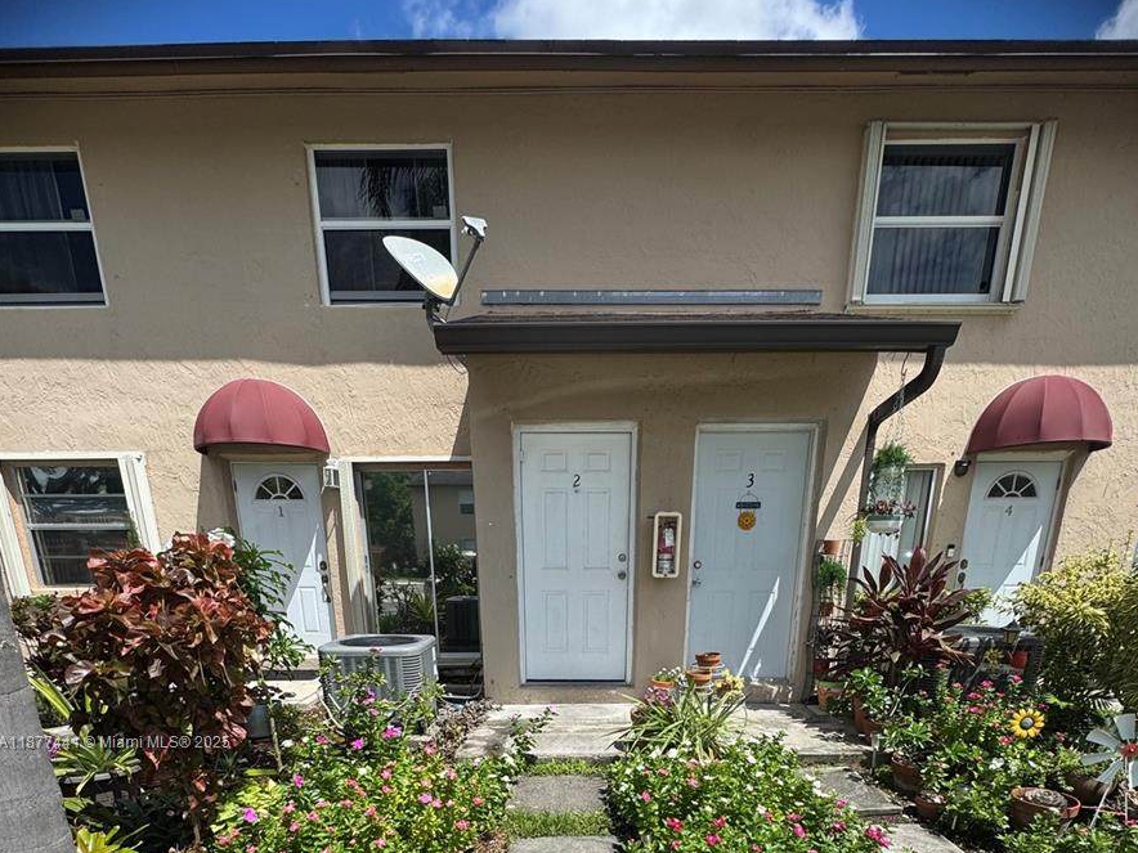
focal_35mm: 19
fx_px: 625
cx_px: 574
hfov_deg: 84.7
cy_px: 744
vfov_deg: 59.9
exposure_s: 1/2146
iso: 50
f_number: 2.2
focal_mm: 2.22
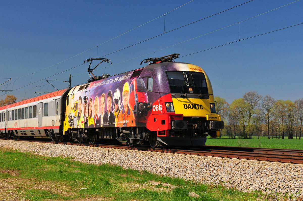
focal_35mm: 68
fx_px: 567
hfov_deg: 29.9
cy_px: 100
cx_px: 152
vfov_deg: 20.1
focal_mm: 45
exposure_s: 1/800
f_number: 7.1
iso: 640
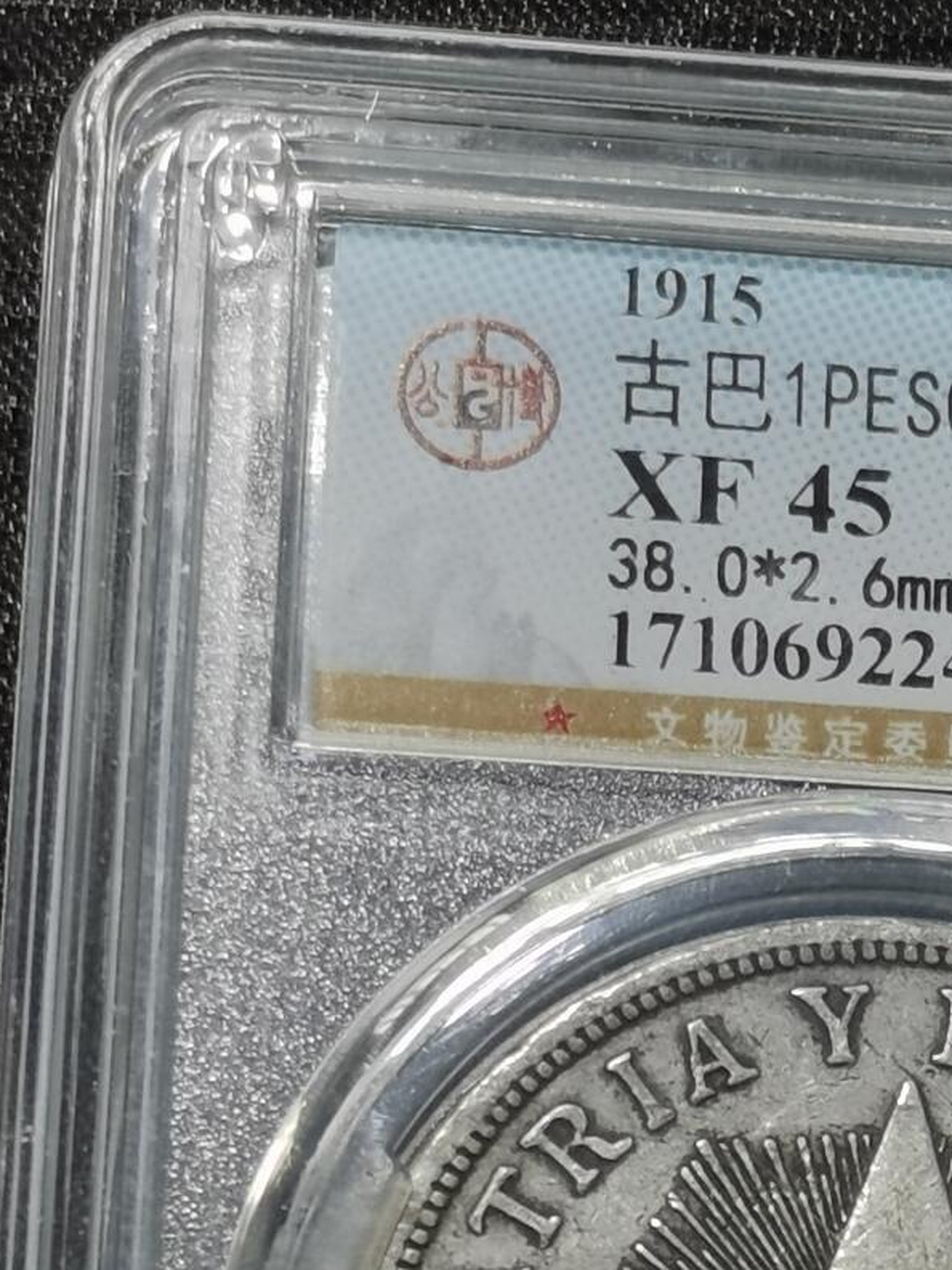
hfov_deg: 8.9
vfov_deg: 11.9
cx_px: 891
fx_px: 6087
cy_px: 1009
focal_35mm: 166
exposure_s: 1/100
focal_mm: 5.58
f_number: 1.8
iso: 64
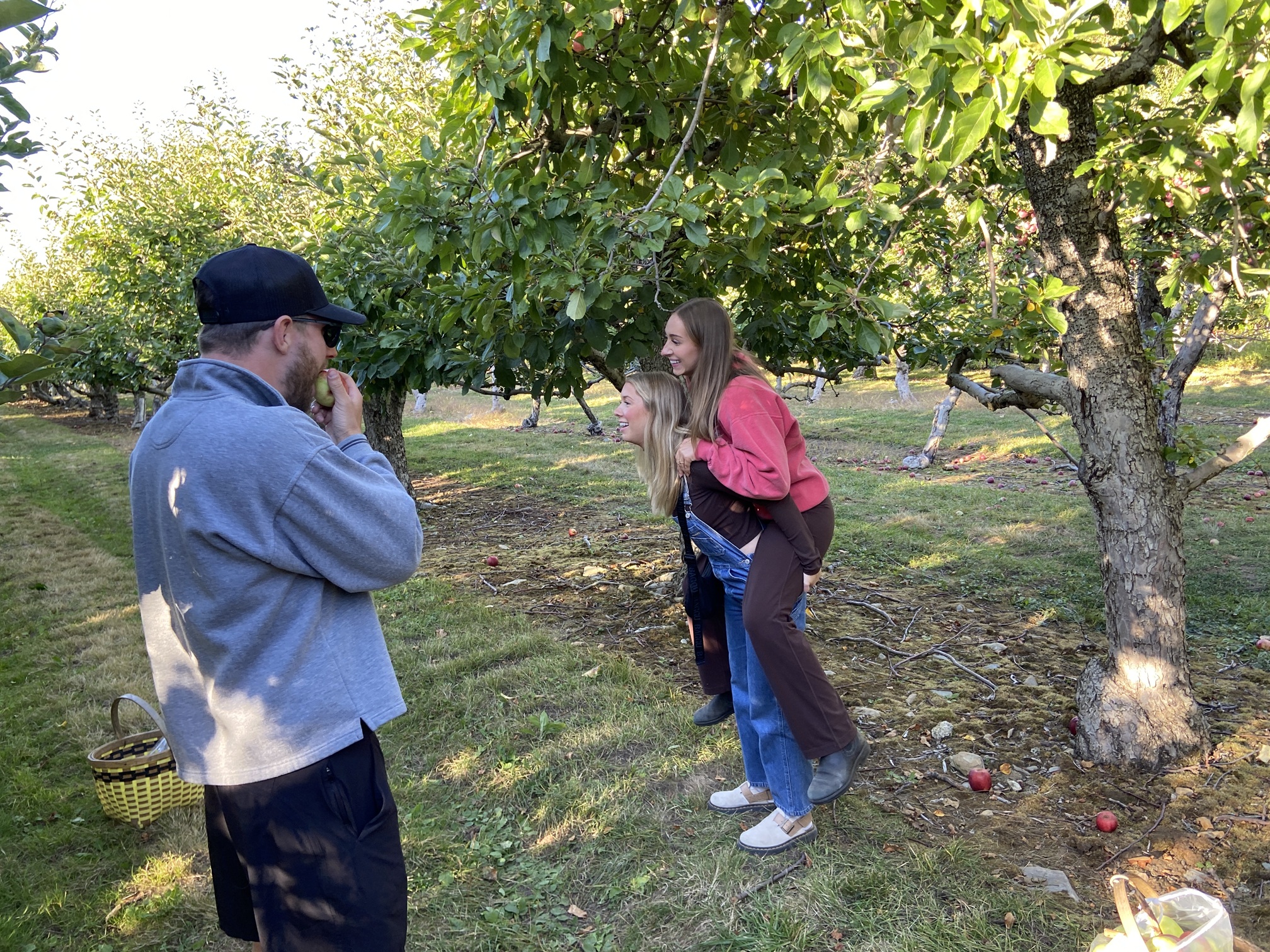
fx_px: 954
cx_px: 635
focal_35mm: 26
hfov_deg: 67.3
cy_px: 476
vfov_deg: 53.1
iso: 64
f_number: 1.8
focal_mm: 4.25
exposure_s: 1/122
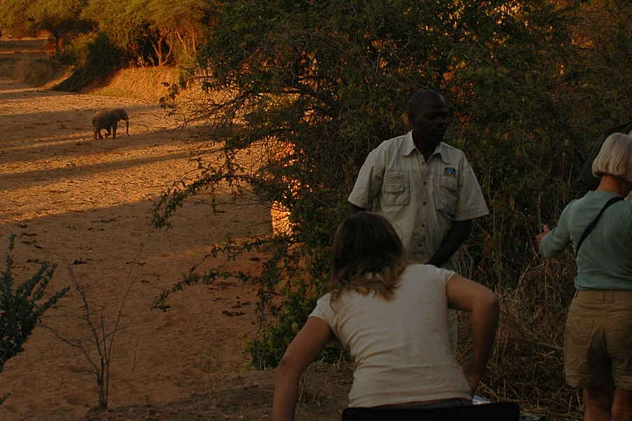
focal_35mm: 111
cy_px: 125
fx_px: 1948
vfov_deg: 12.3
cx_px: 357
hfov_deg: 18.4
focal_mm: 35
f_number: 7.1
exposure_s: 1/200
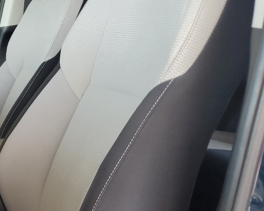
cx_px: -85
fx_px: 570
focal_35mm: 73
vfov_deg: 20.9
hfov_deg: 23.0
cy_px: 148
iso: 70
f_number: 1.5
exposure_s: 1/120
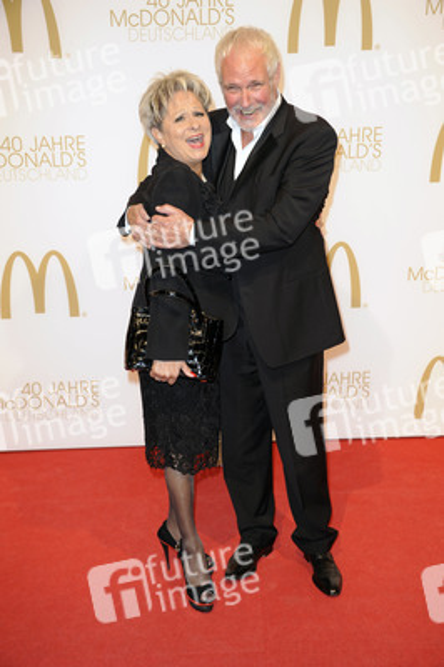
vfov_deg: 41.1
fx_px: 889
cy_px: 334
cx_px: 222
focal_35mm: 48
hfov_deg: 28.0
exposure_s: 1/250
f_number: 6.3
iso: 800
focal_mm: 48
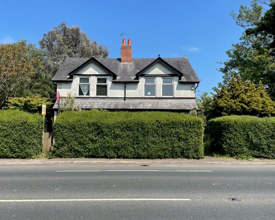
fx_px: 228
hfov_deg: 62.1
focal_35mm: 28
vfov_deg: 51.6
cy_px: 109
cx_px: 126
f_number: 1.6
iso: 32
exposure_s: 1/2681
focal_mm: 4.2
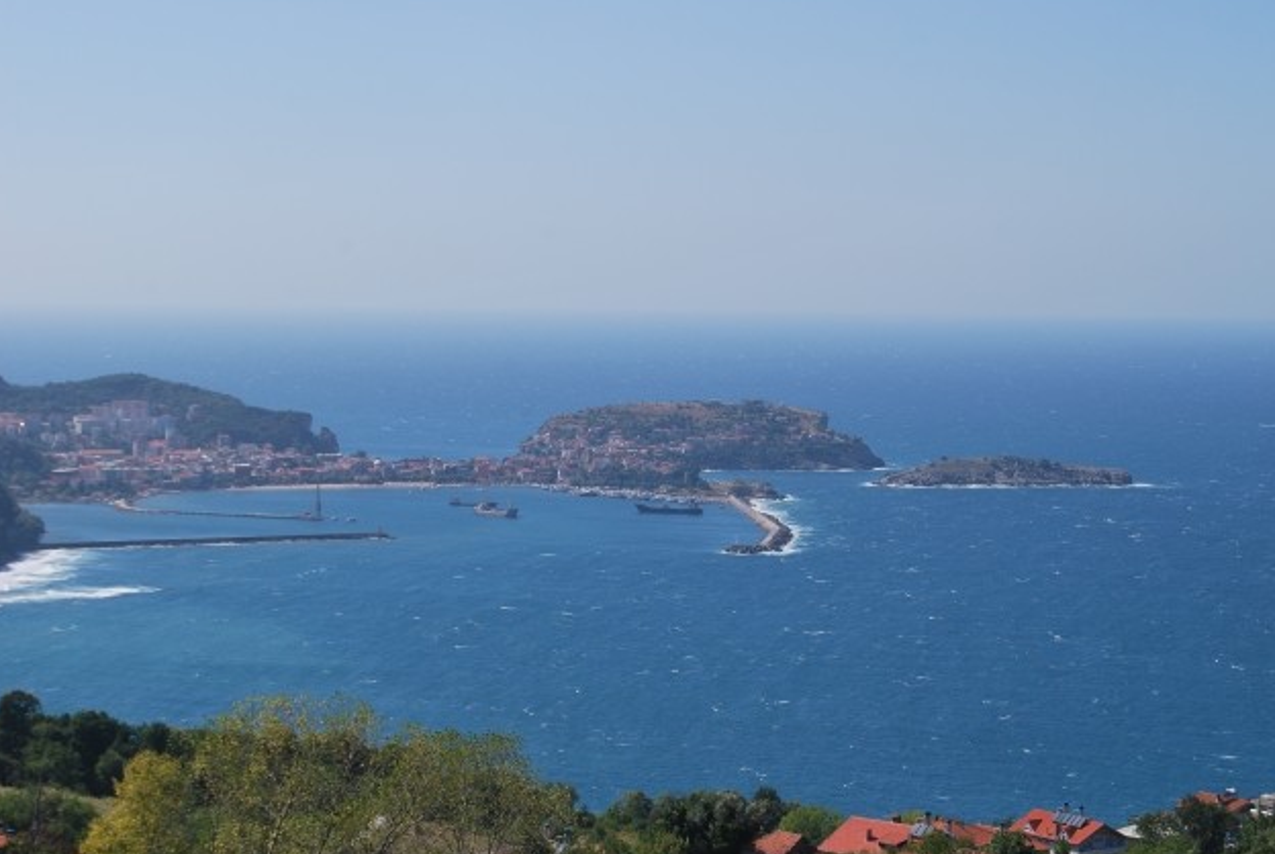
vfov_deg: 15.5
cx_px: 668
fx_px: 3140
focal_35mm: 89
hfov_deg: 23.0
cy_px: 440
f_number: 10
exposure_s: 1/250
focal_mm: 55
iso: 110
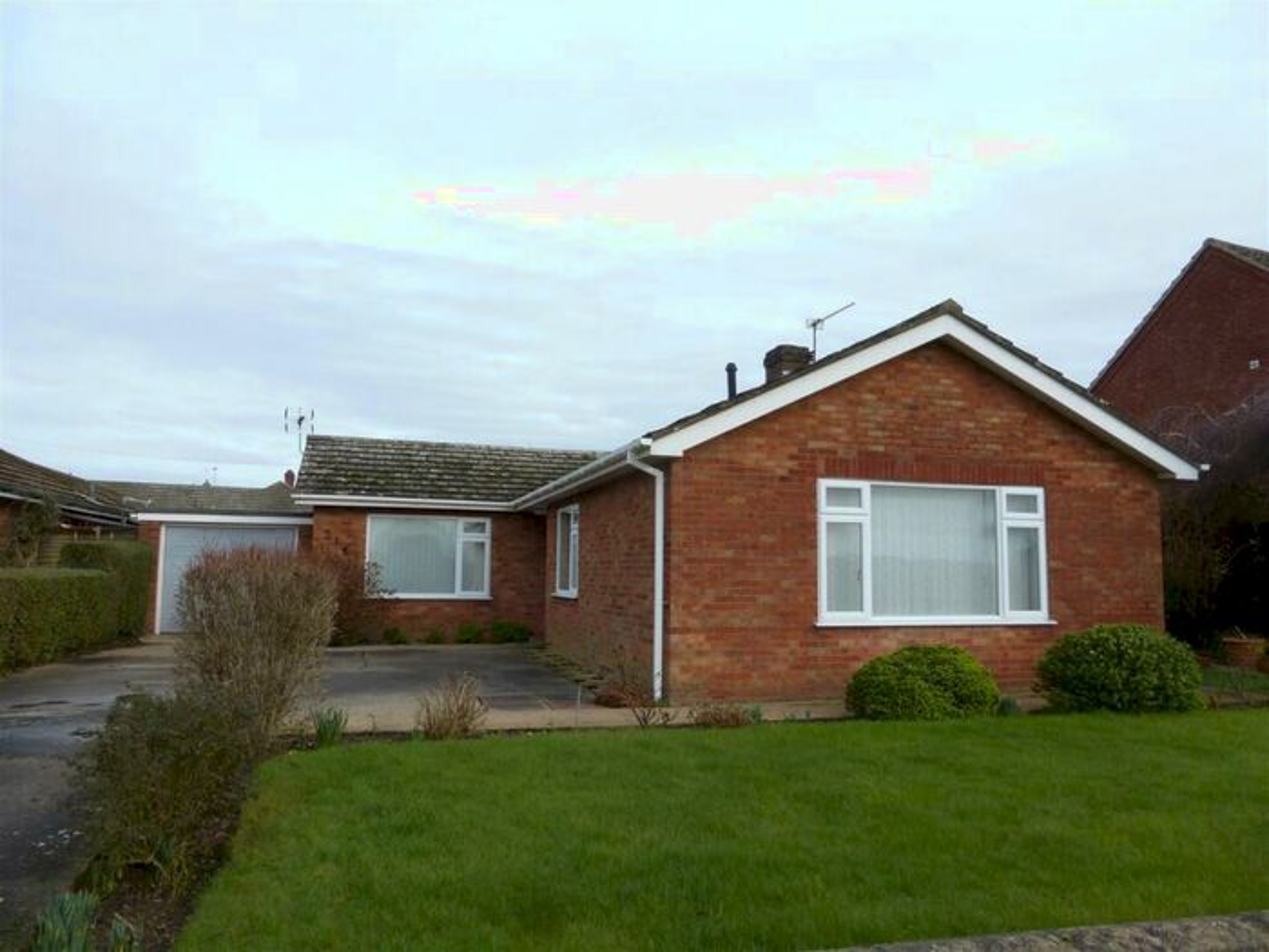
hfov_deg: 71.6
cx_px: 634
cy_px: 476
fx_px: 880
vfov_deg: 56.8
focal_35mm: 24
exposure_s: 1/320
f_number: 4
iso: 100
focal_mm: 4.3
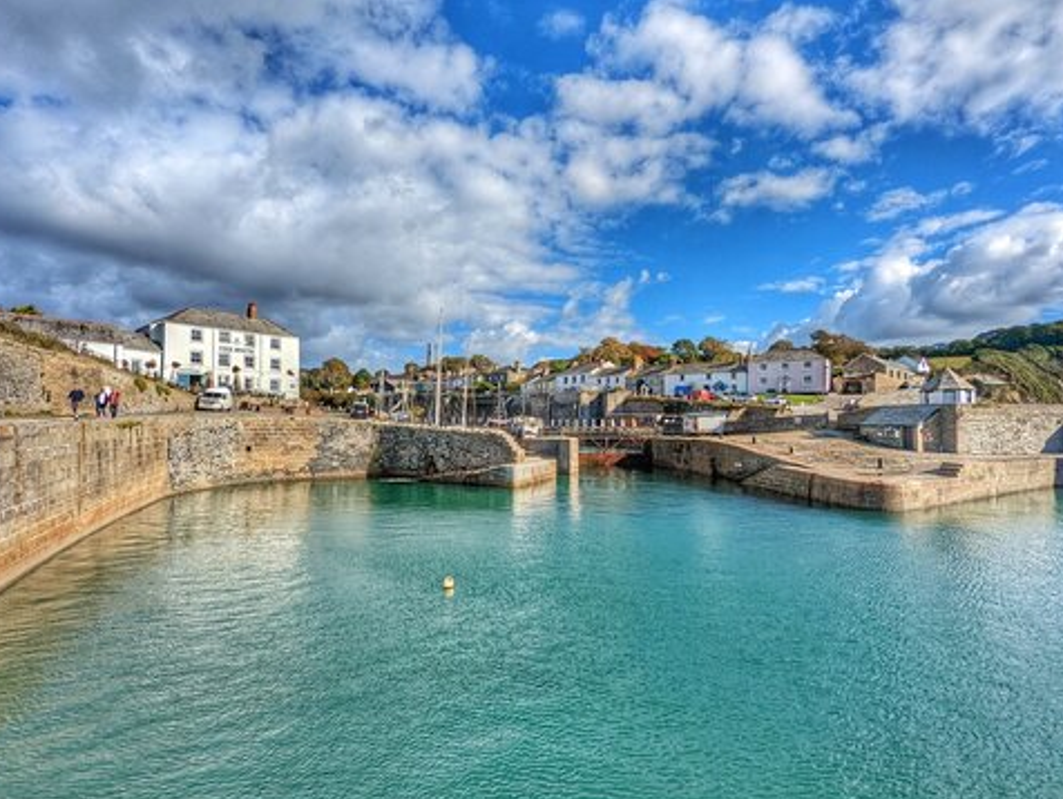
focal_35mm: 18
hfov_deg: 87.6
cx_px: 569
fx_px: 553
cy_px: 412
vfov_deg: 71.7
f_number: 2.2
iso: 47
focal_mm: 2.35
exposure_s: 1/1938
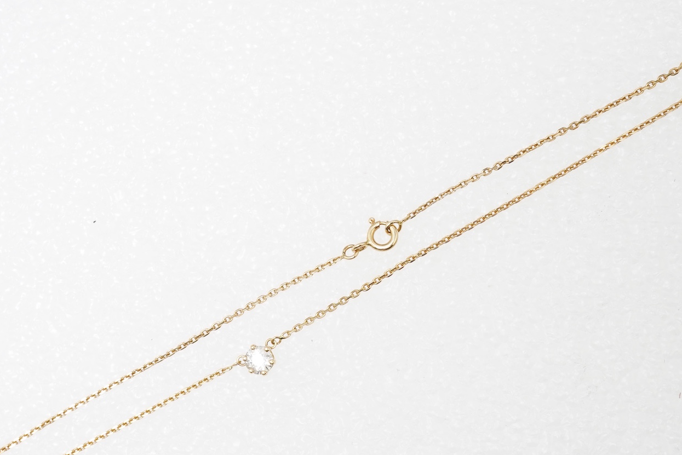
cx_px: 328
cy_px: 275
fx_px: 1232
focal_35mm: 65
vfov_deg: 20.9
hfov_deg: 30.9
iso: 640
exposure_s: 1/125
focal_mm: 30
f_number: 20
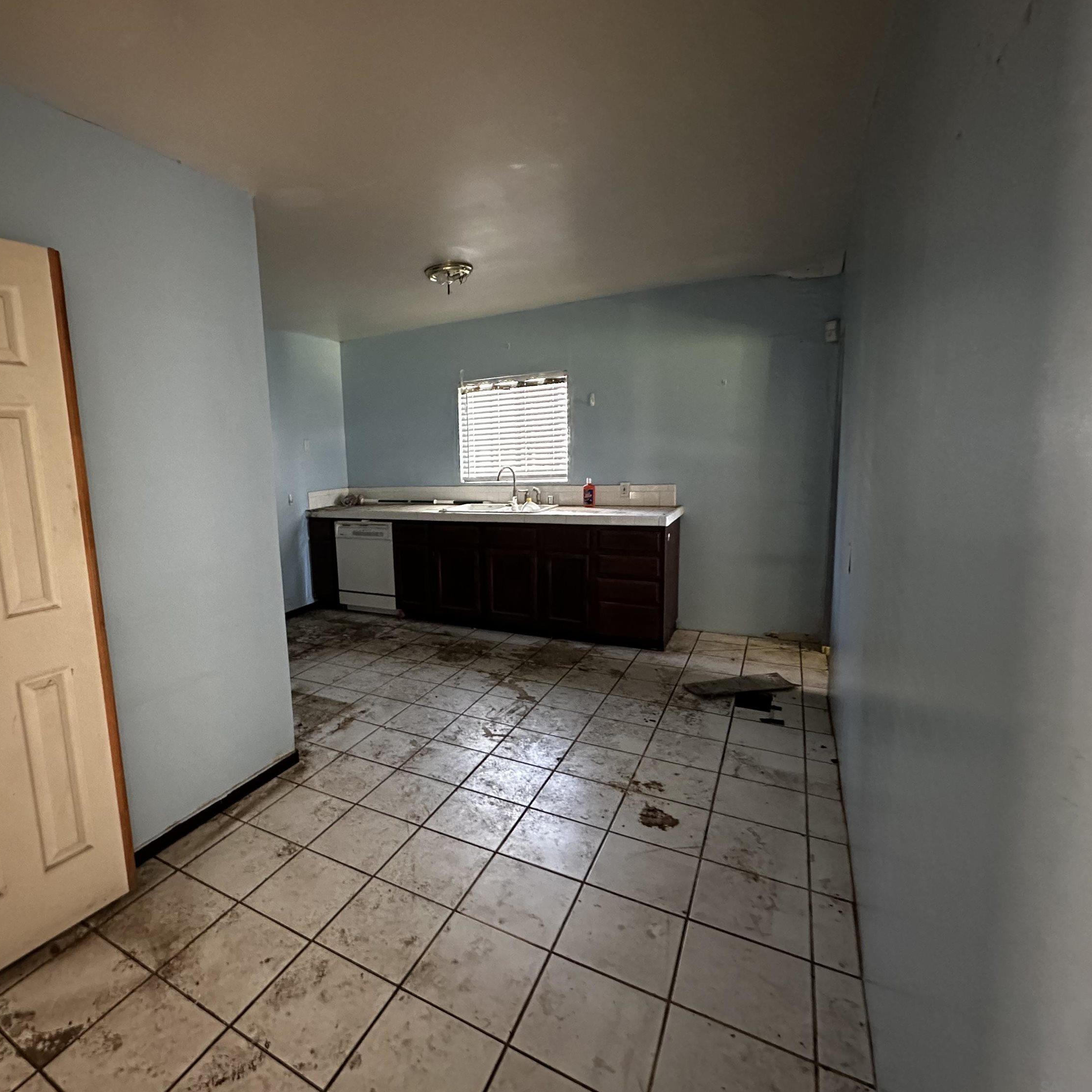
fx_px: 607
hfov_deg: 82.3
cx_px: 408
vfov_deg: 84.0
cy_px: 535
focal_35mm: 17
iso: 1250
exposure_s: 1/43
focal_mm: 2.22
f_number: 2.2
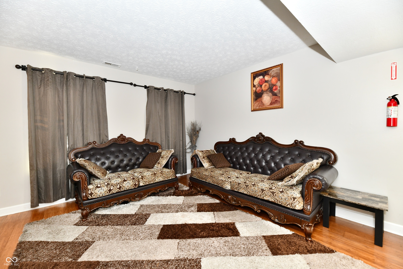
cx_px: 202
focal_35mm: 14
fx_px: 157
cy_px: 134
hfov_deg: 104.3
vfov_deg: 81.2
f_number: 6.3
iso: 640
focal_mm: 14
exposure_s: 1/60
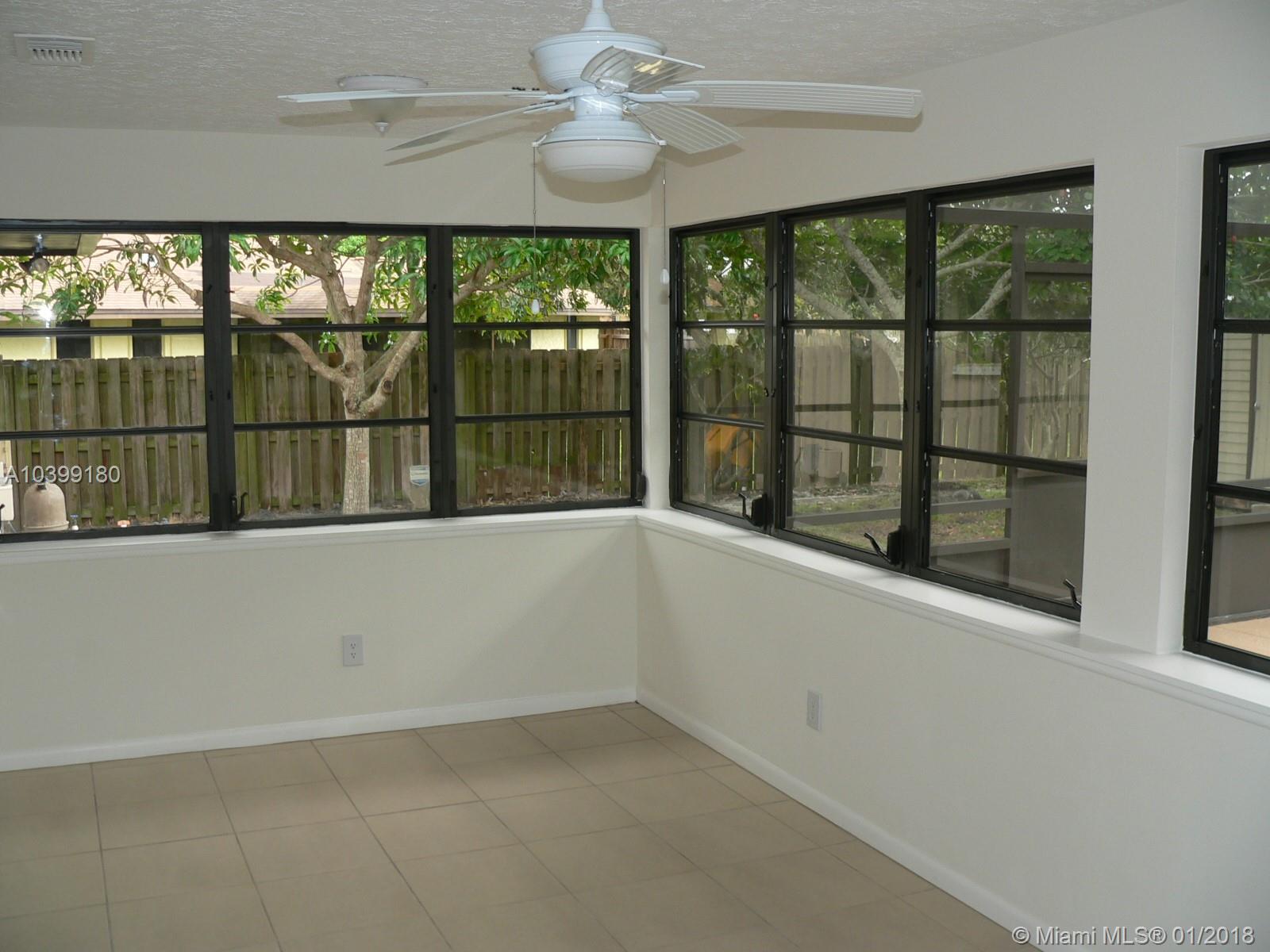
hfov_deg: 51.4
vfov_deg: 39.7
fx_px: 1321
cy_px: 476
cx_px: 635
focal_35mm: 36
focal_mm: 6
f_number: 2.8
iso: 80
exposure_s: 1/60
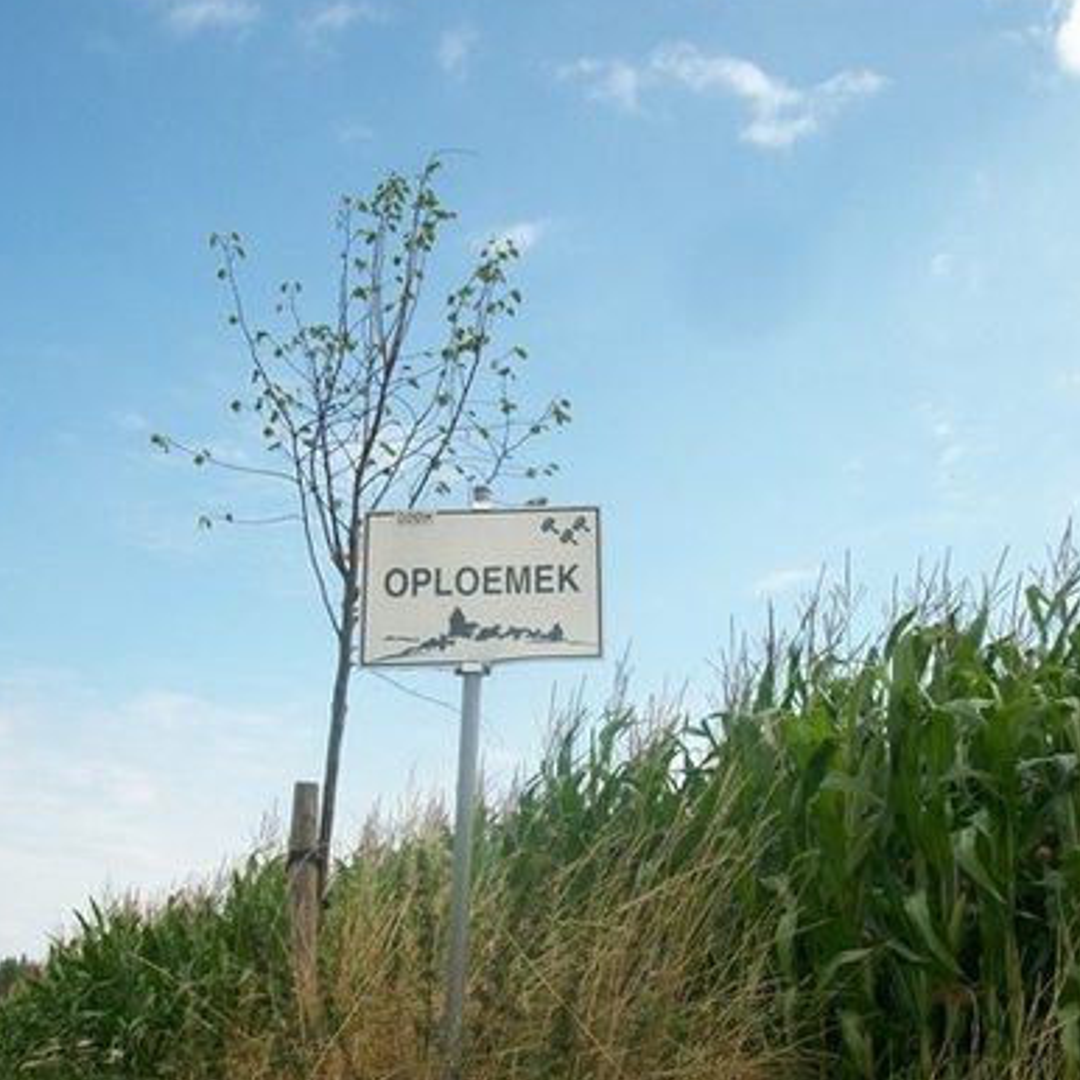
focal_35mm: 44
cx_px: 554
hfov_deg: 38.3
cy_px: 624
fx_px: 1553
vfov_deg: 38.3
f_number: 8.8
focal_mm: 5.7
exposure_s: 1/125
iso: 80
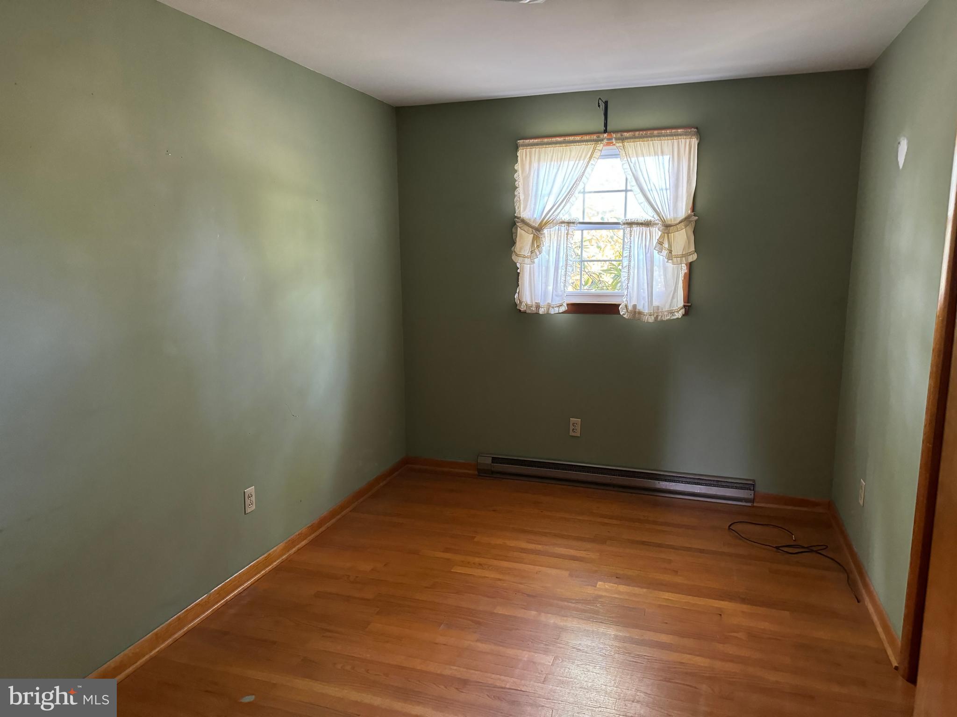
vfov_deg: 56.8
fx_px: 664
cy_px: 358
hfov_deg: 71.6
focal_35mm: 24
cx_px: 478
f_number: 1.78
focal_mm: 6.86
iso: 1000
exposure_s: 1/40
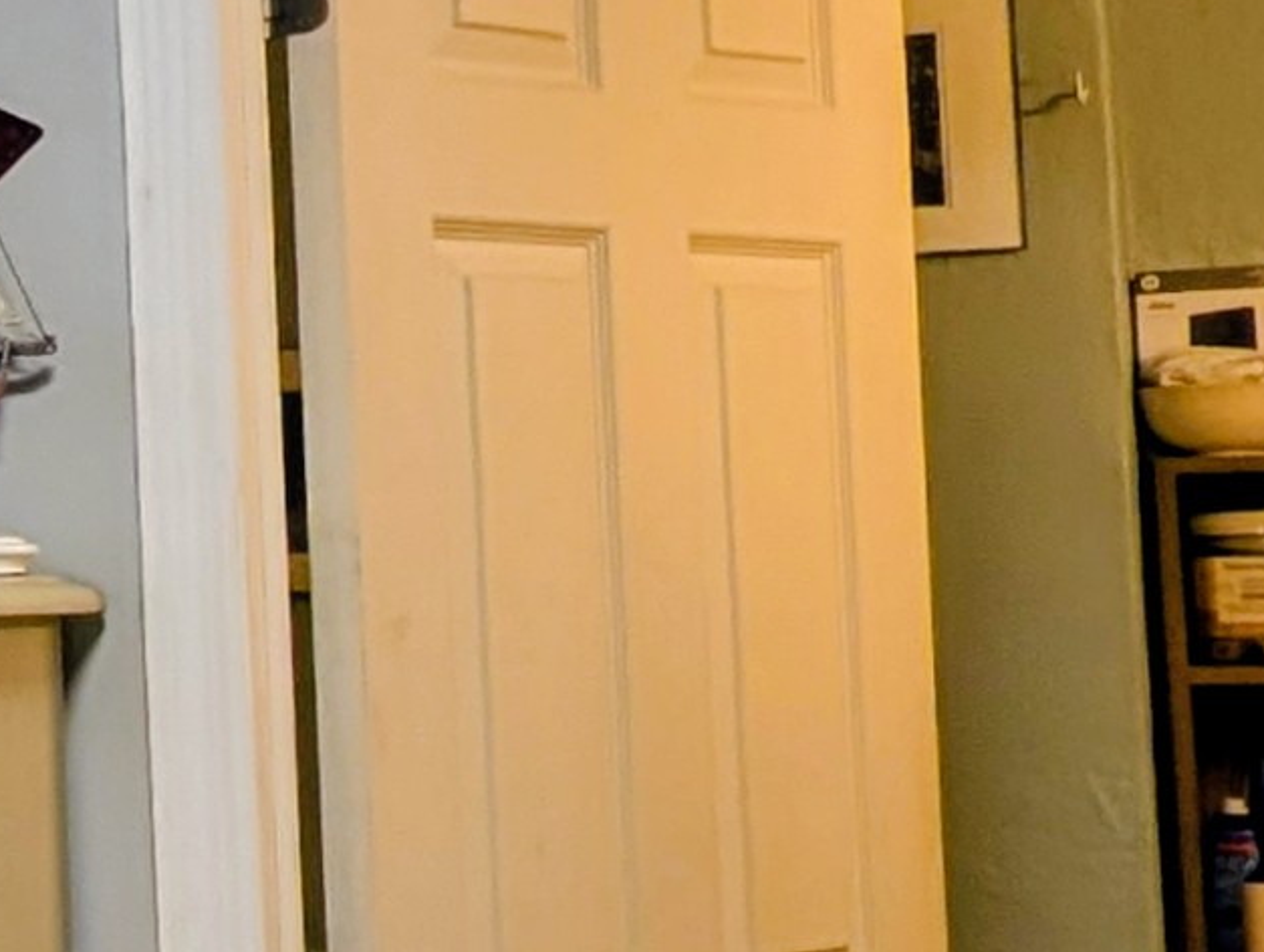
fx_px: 2815
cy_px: 442
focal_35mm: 77
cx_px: -1520
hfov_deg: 16.3
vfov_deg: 19.2
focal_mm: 2.23
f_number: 1.95
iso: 50
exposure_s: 1/60
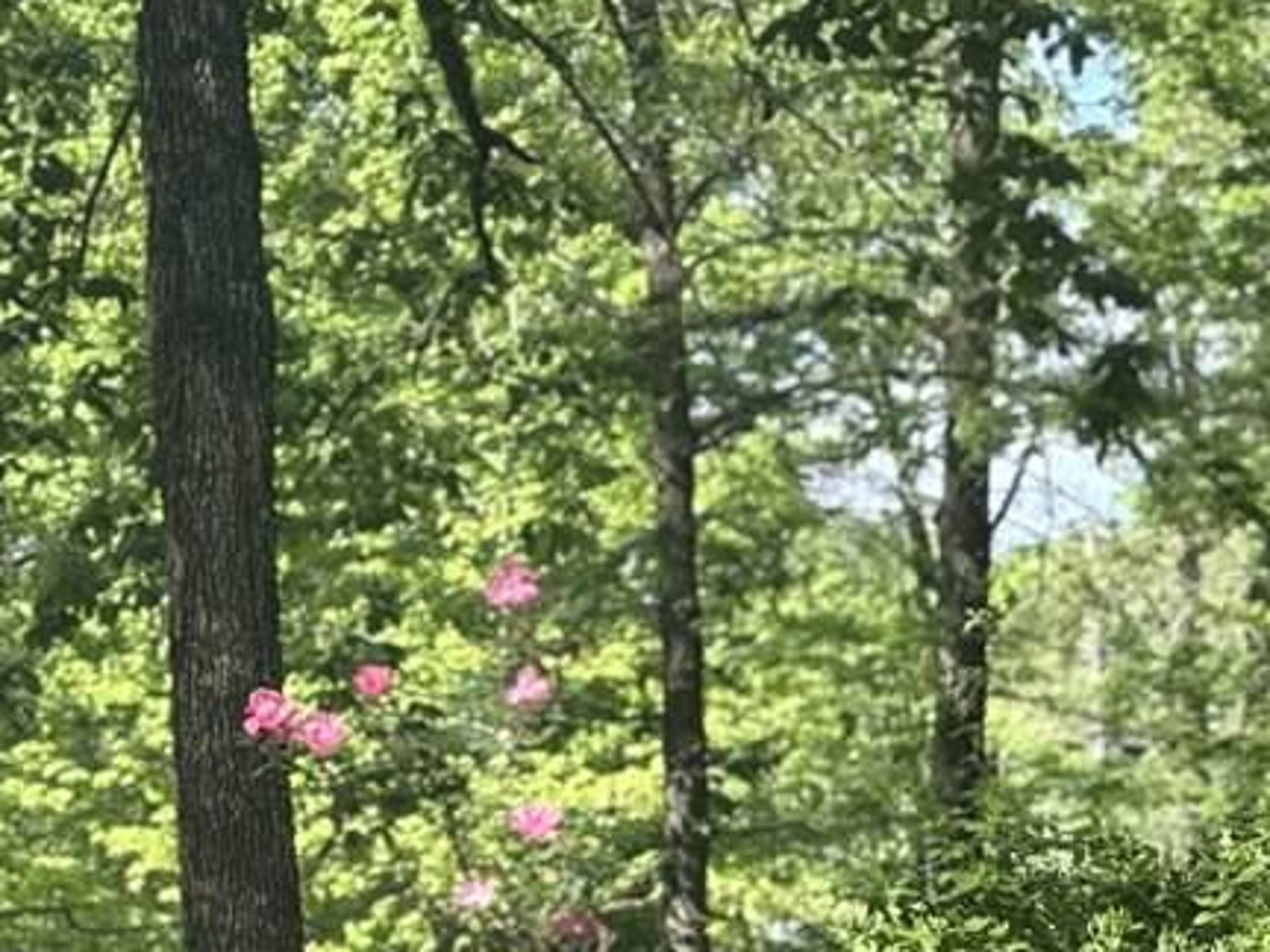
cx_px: 1529
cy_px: 1164
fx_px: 5650
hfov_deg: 12.5
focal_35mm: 154
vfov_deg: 9.5
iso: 32
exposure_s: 1/684
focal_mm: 5.96
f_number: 1.6
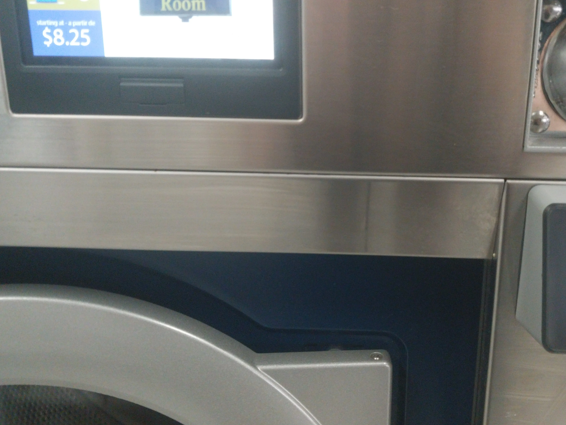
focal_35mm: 35
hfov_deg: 52.2
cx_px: 347
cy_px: 174
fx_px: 572
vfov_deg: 40.5
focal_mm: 4
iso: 200
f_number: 1.8
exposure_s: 1/60
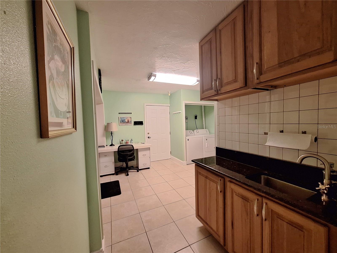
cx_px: 168
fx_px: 127
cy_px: 126
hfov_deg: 106.2
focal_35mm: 13
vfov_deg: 89.9
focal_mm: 1.74
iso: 200
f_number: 2.2
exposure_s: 1/40
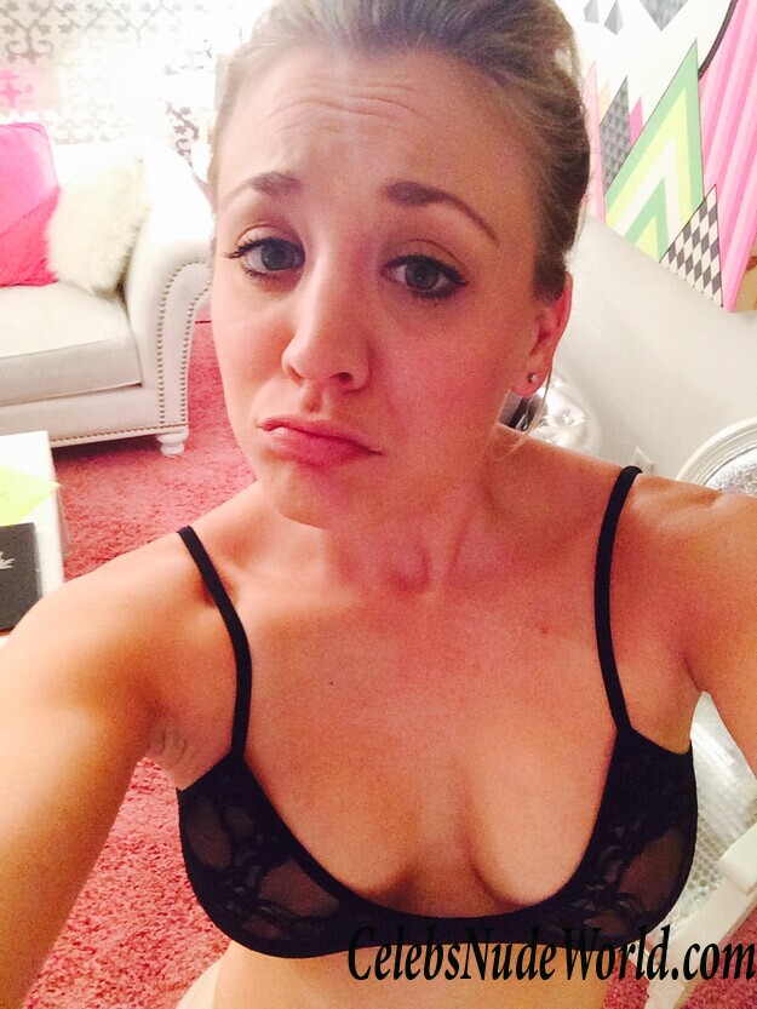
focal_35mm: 33
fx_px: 962
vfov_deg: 55.3
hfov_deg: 43.0
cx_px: 378
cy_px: 504
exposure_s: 1/24
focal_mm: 2.15
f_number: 2.4
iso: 400
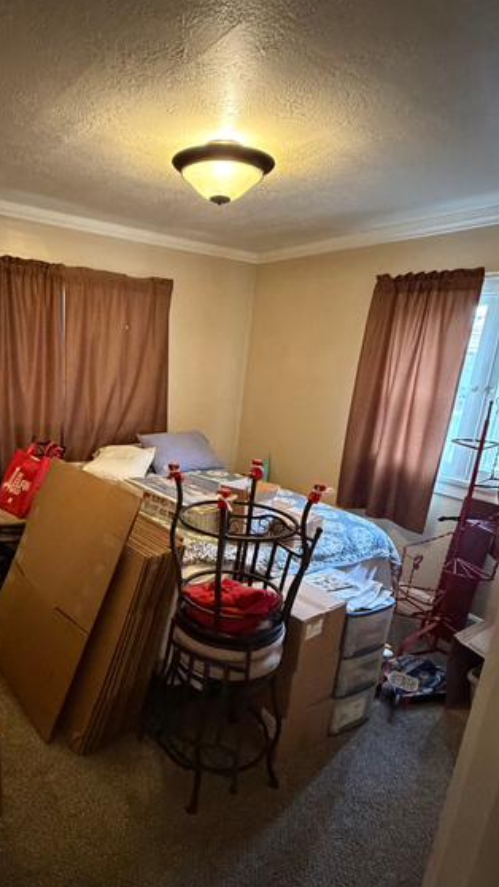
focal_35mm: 21
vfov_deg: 83.5
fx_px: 494
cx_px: 167
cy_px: 498
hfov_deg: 52.6
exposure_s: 1/30
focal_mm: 2.22
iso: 1250
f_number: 2.2
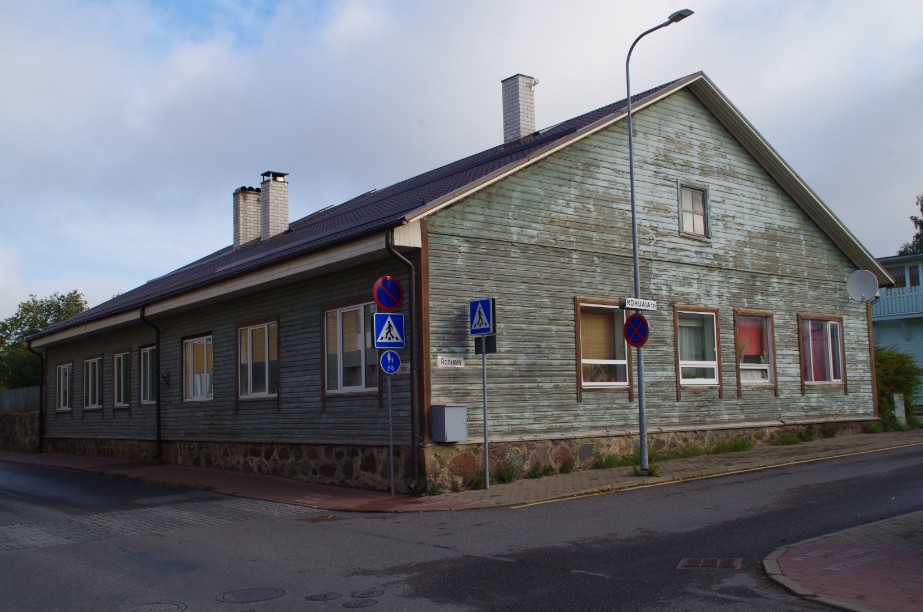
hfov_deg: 53.2
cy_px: 306
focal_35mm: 36
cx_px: 462
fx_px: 921
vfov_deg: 36.7
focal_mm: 24
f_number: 11
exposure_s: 1/125
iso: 160
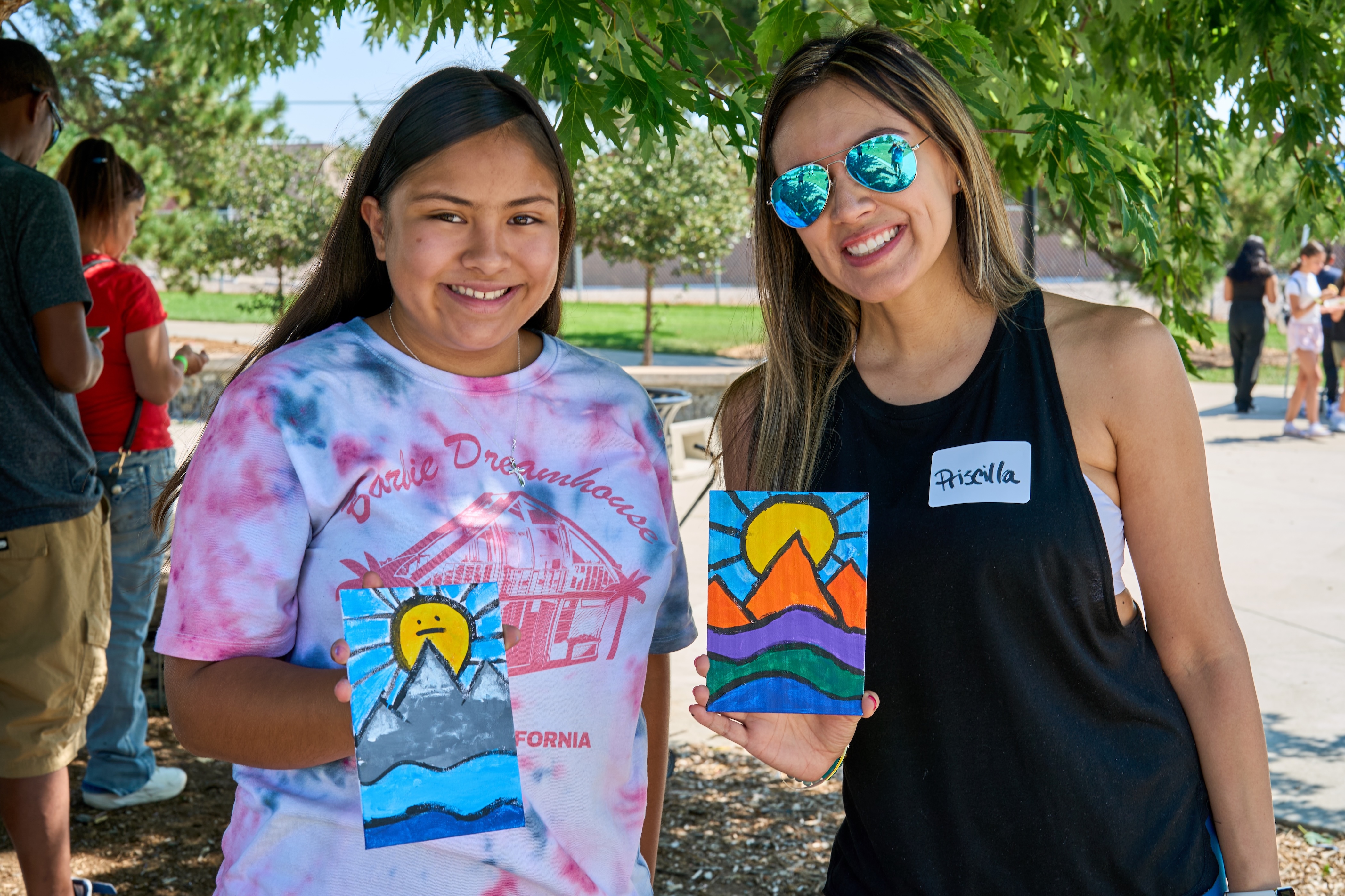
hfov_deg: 39.6
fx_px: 1868
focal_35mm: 50
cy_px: 448
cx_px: 672
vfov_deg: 27.0
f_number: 9
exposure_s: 1/50
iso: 125
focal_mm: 50
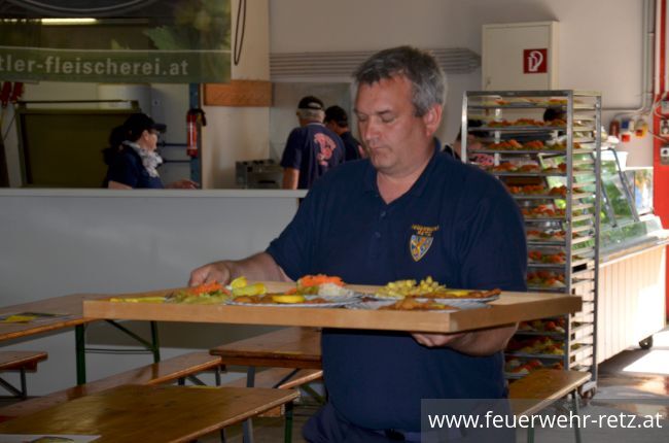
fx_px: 1946
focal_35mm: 105
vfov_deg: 13.0
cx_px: 334
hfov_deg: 19.5
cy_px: 222
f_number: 5.3
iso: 400
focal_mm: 70
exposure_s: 1/80
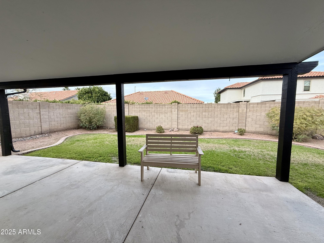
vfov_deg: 85.7
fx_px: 131
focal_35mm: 14
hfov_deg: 102.1
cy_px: 122
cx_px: 162
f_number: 2.2
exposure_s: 1/288
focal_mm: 2.22
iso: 50
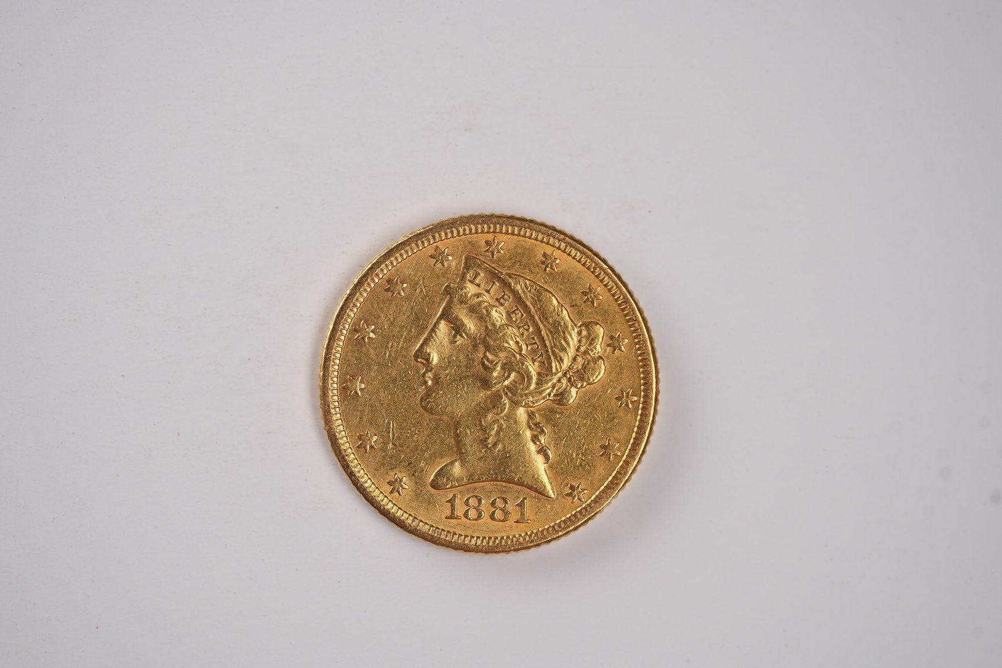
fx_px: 2922
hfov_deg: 19.5
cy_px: 334
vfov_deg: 13.0
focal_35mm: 105
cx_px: 501
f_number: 4
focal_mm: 105
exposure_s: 1/250
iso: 160
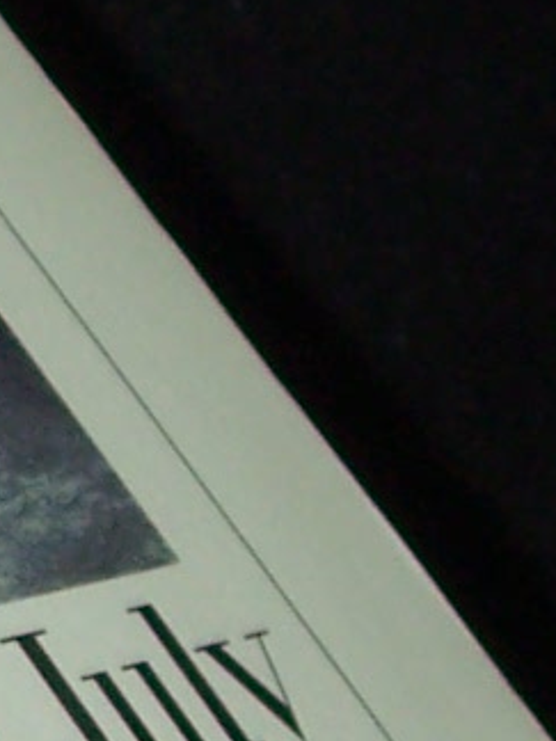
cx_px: -835
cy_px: 599
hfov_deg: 4.8
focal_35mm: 299
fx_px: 6403
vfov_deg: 6.6
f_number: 2.8
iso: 80
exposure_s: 1/60
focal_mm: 7
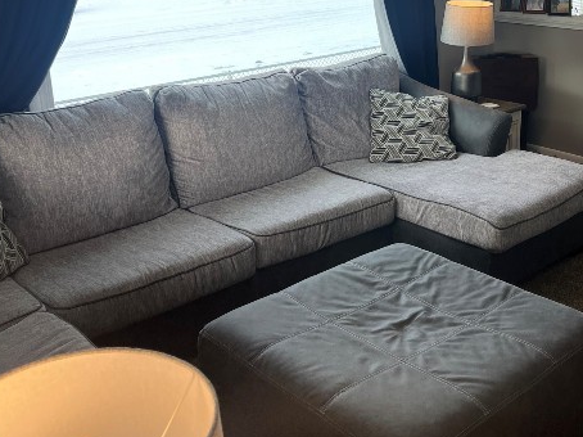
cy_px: 136
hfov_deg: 42.7
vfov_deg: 32.5
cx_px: 358
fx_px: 741
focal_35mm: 44
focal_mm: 5.7
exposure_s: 1/183
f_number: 1.5
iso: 40
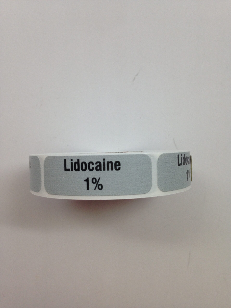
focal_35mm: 33
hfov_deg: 42.9
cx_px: 116
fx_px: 294
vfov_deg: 55.4
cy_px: 154
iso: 50
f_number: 2.4
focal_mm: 4.12
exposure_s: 1/60
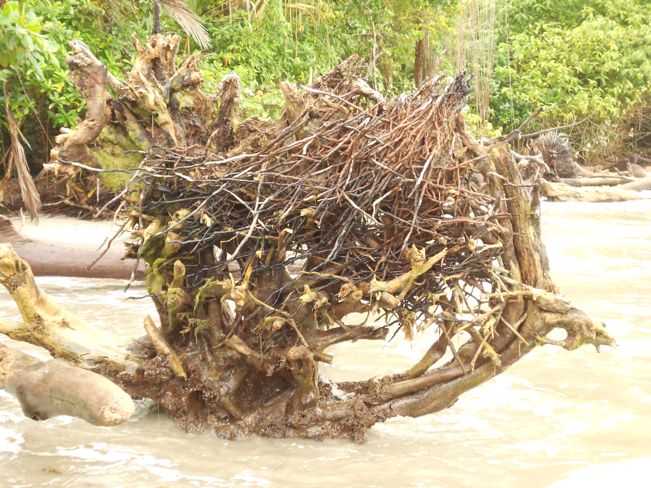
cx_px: 326
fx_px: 1053
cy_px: 244
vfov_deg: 26.1
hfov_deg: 34.3
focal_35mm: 56
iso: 200
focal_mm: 10
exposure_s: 1/60
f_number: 4.9
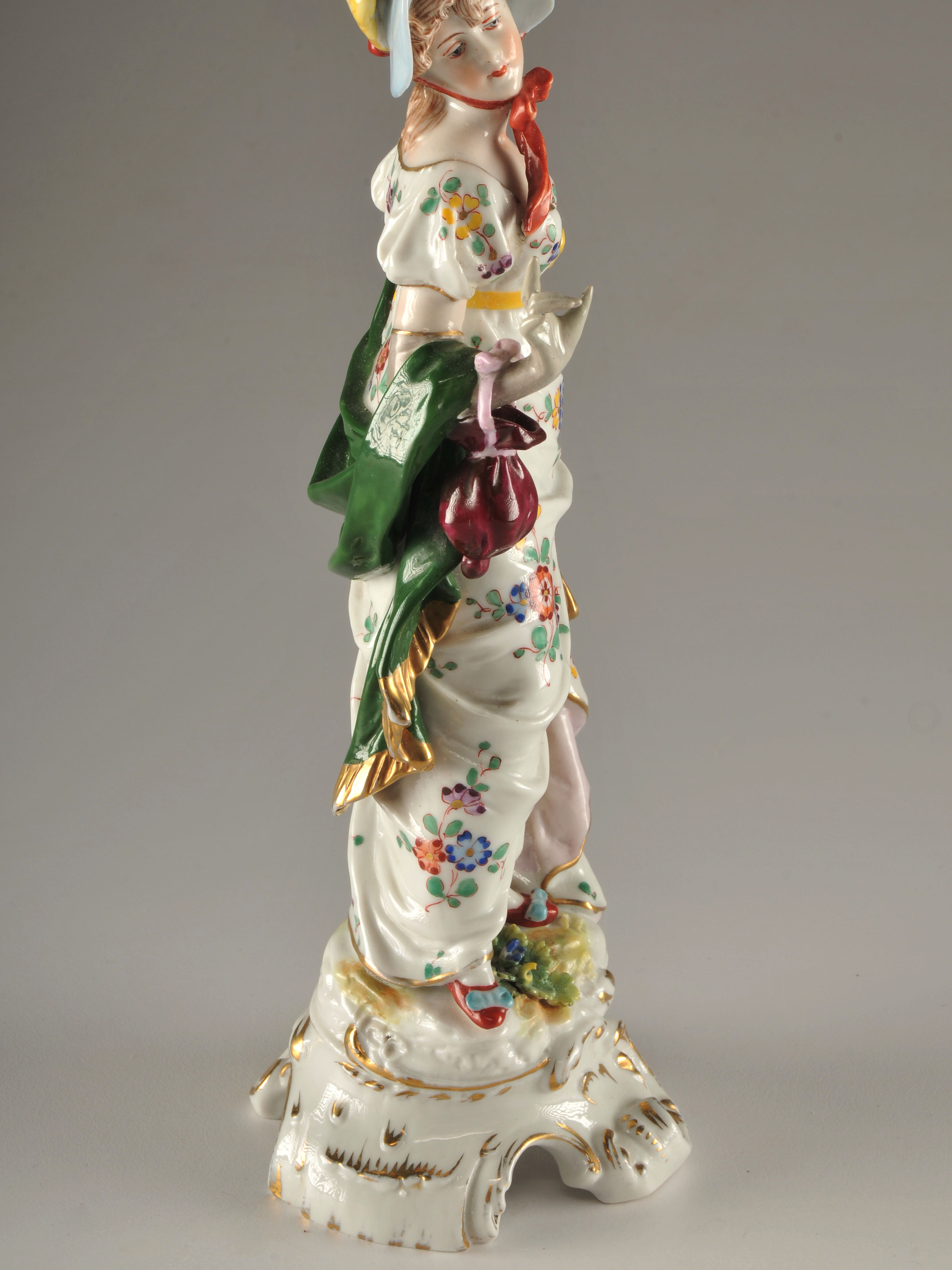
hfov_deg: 18.0
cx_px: 476
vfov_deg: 23.8
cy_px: 550
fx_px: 3007
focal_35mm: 82
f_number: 18
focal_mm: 50
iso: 100
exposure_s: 1/200
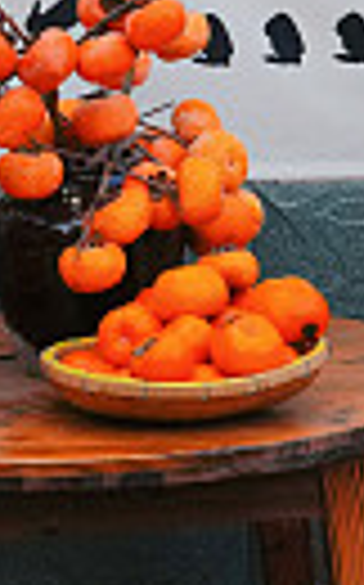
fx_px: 3881
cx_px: -49
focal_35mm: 244
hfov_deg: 5.4
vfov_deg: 8.5
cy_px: -92
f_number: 6.3
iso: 1000
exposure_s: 1/1000
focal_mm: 39
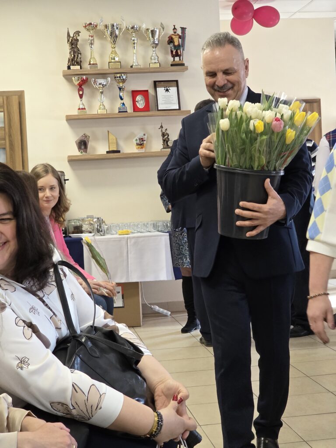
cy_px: 224
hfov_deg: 21.3
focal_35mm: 69
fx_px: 893
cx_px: 168
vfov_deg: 28.2
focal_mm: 7.9
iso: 400
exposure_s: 1/100
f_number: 2.4
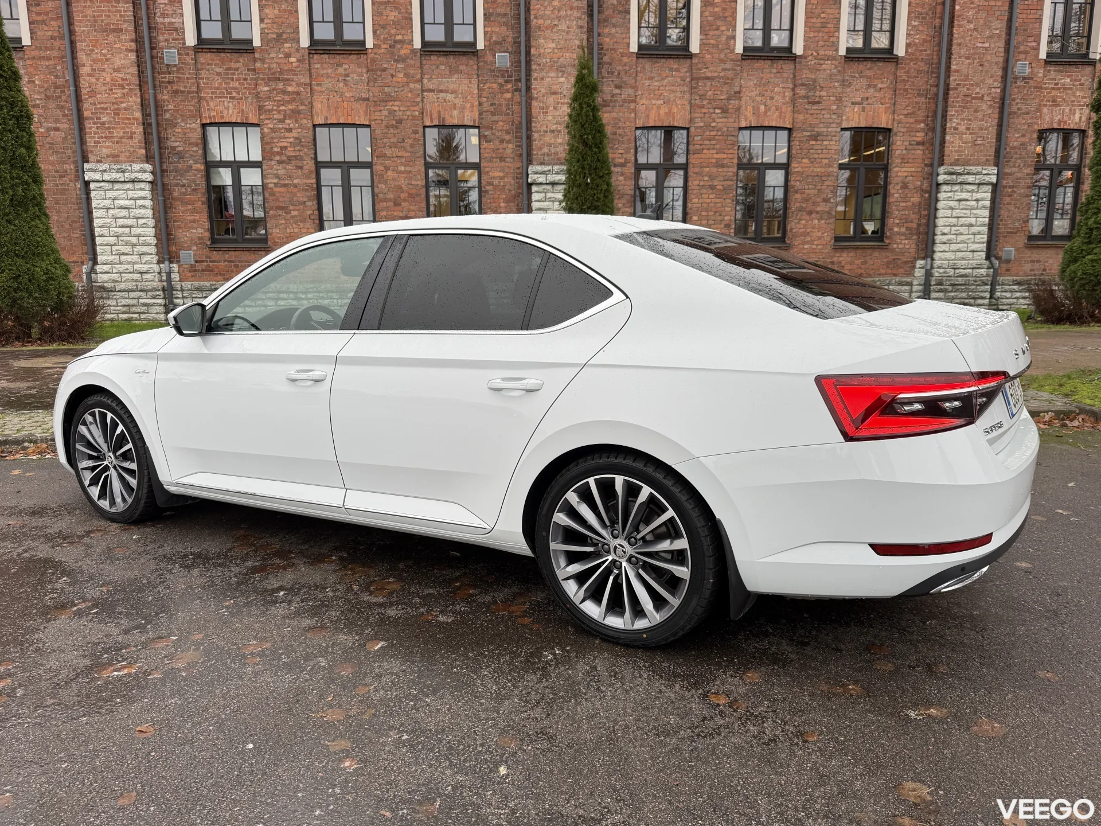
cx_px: 550
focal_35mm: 24
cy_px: 413
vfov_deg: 56.8
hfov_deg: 71.6
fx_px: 763
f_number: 1.78
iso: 50
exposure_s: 1/141
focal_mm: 6.76
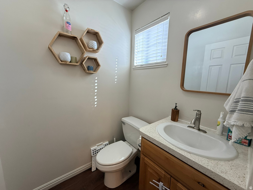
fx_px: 102
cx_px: 126
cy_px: 95
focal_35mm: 14
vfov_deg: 85.7
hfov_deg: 102.1
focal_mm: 2.22
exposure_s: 1/120
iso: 125
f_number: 2.2
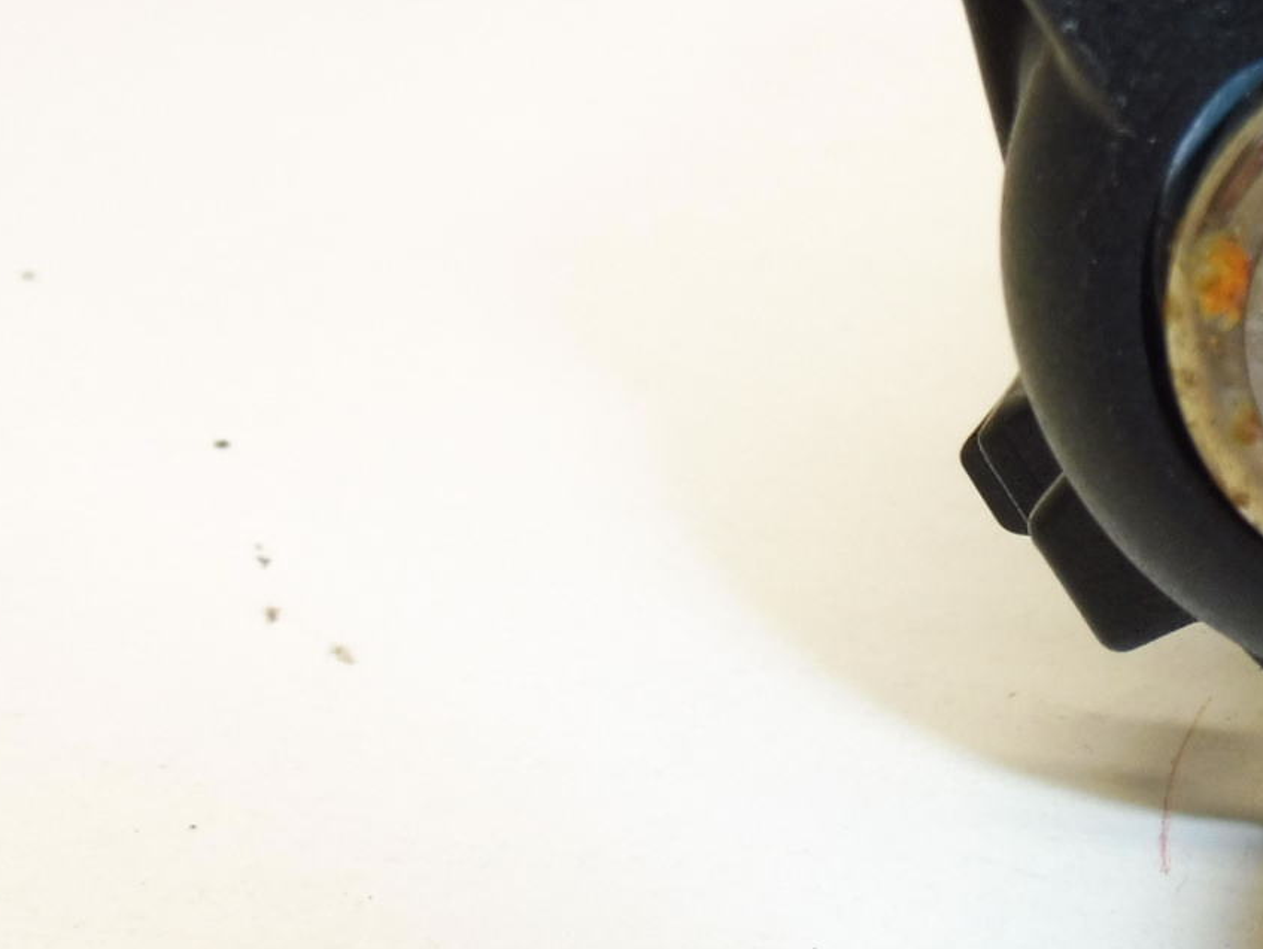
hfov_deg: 29.3
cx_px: 1457
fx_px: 2117
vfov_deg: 25.2
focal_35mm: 58
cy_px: 522
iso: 200
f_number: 3.5
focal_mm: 4.3
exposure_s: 1/60
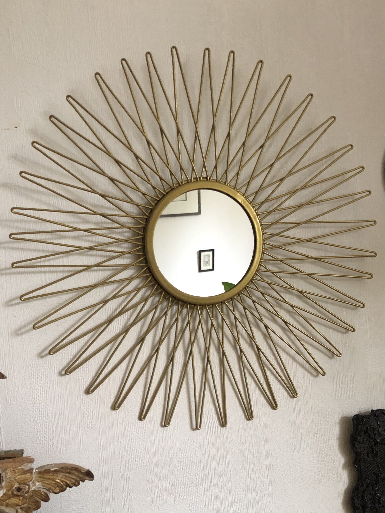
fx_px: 415
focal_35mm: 28
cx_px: 192
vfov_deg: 63.4
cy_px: 256
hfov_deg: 49.7
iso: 80
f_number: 1.8
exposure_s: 1/7
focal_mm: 4
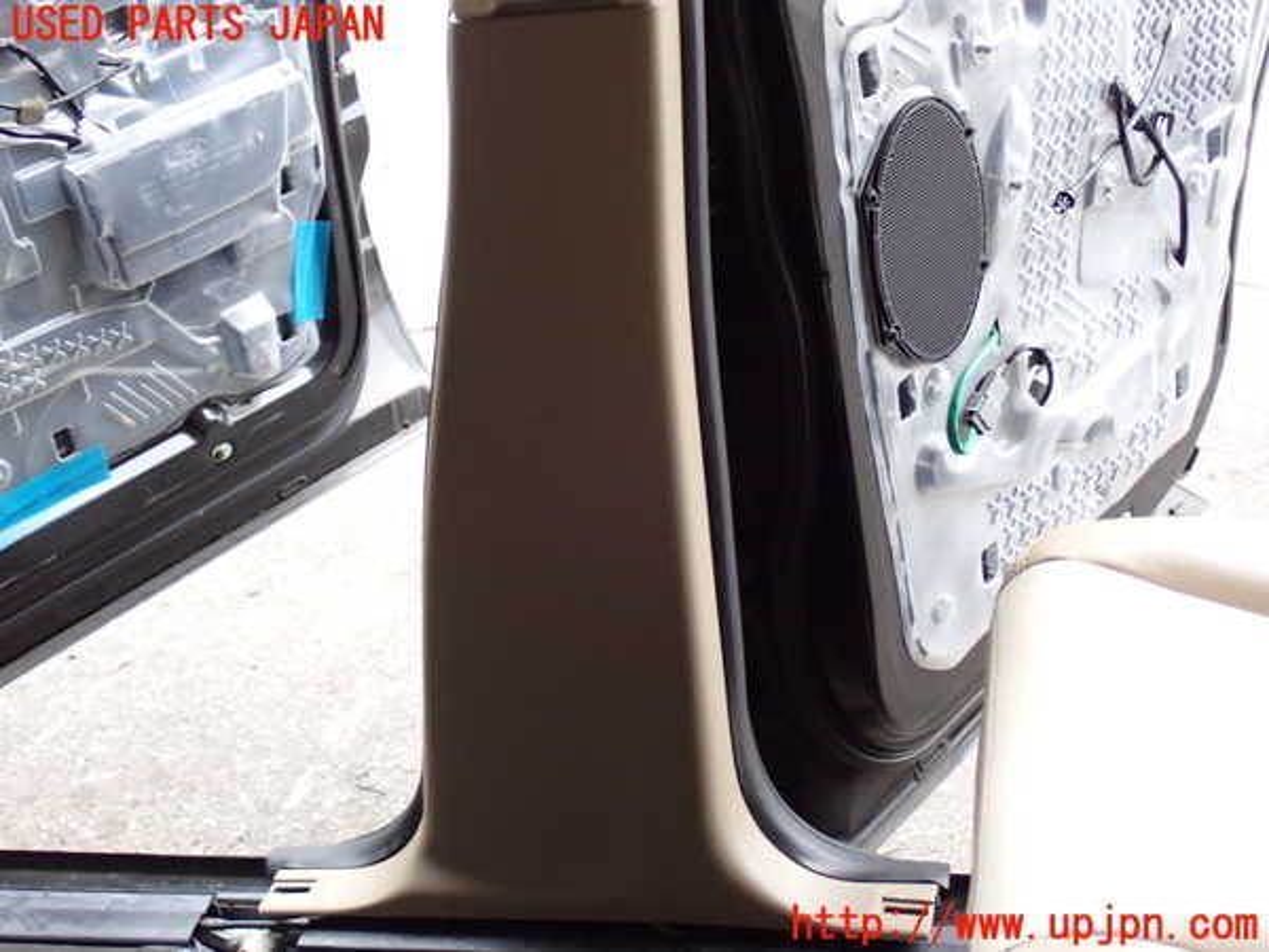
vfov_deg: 27.0
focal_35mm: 54
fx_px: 1980
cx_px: 634
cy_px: 476
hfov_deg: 35.5
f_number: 3.3
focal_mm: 9.65
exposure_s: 1/40
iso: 800
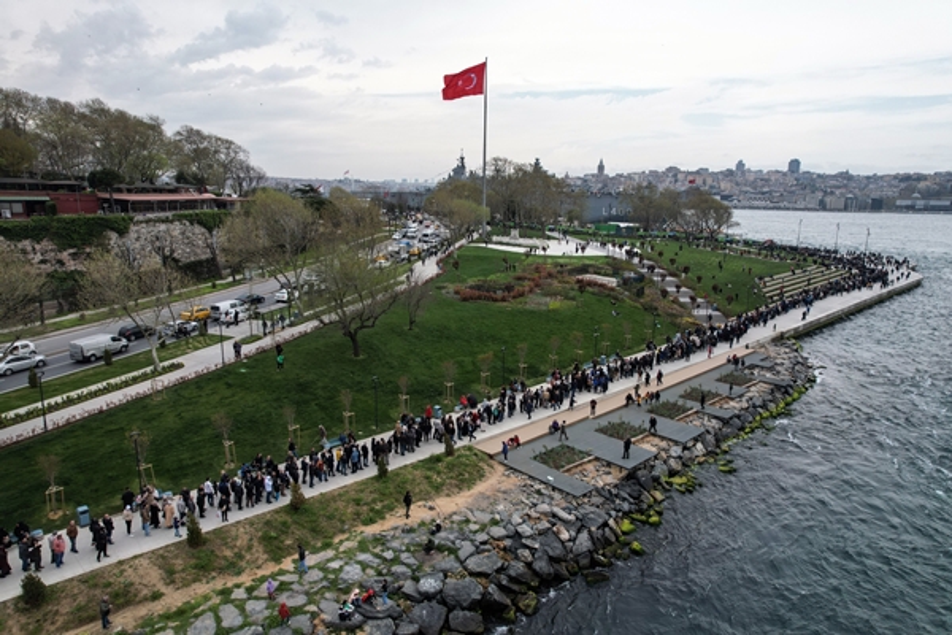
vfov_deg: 57.2
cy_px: 318
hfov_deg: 78.6
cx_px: 476
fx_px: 582
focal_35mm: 22
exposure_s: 1/1250
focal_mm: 8.38
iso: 110
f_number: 2.8
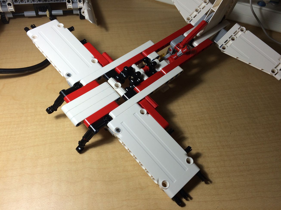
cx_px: 140
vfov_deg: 48.2
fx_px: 235
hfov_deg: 61.7
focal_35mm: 29
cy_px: 105
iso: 40
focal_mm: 4.15
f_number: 2.2
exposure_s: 1/120
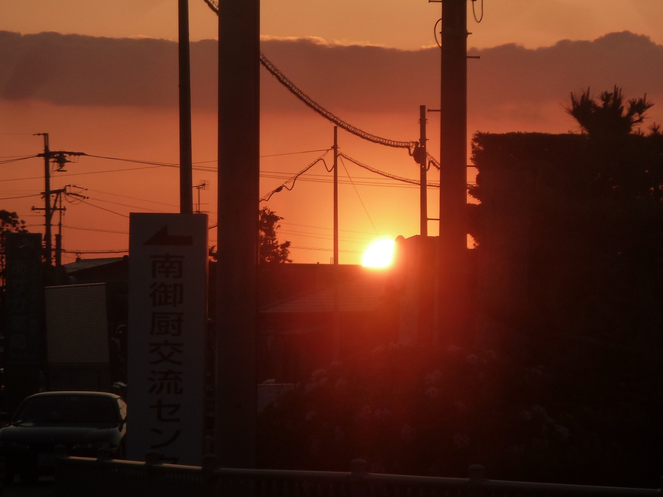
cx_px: 332
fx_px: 6512
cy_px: 248
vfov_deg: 4.4
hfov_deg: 5.8
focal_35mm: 340
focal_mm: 49.2
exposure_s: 1/320
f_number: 4.9
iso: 125
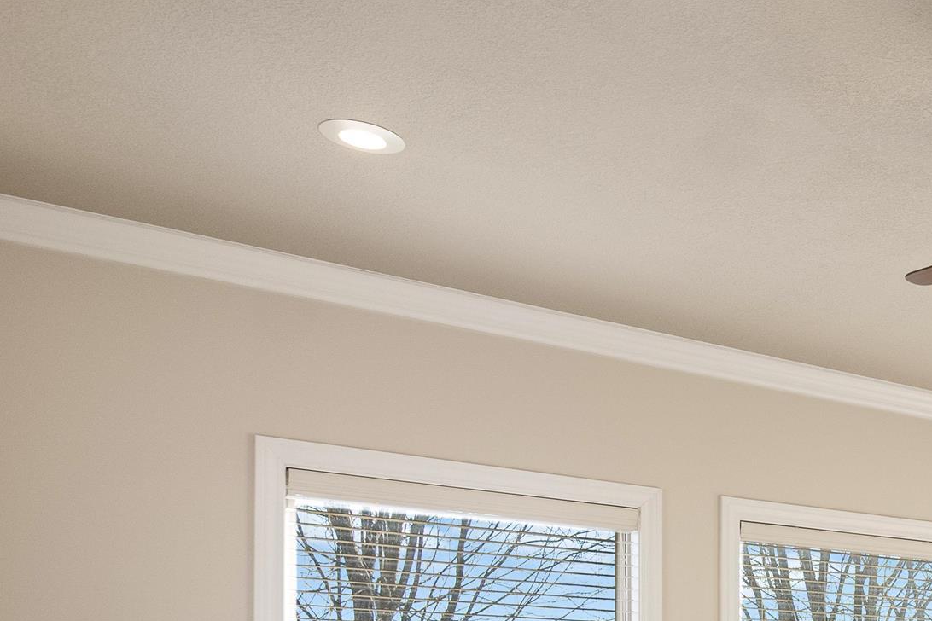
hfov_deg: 34.7
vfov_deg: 26.9
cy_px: 718
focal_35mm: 45
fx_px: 1165
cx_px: 1120
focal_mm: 16
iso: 1600
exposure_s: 1/2500
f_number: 6.3
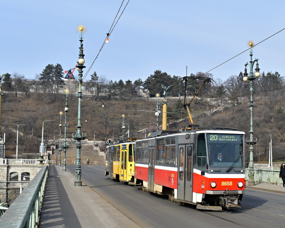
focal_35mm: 51
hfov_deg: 36.3
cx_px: 188
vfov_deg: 29.7
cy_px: 126
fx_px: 430
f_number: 7.1
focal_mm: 24
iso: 320
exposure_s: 1/1000
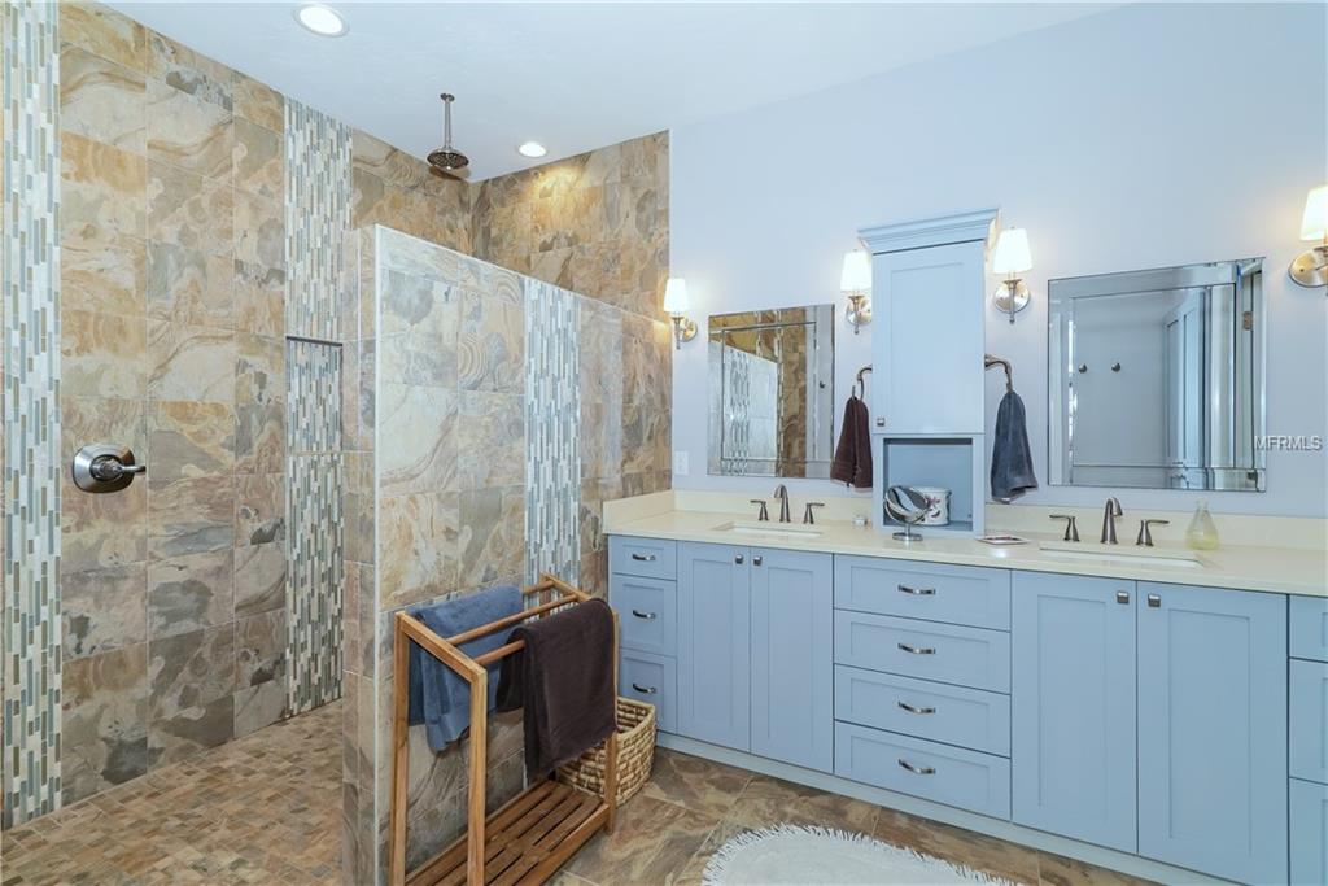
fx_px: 590
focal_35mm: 16
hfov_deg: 96.7
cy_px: 443
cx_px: 664
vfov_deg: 73.8
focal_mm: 16
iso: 800
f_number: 9
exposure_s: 1/60
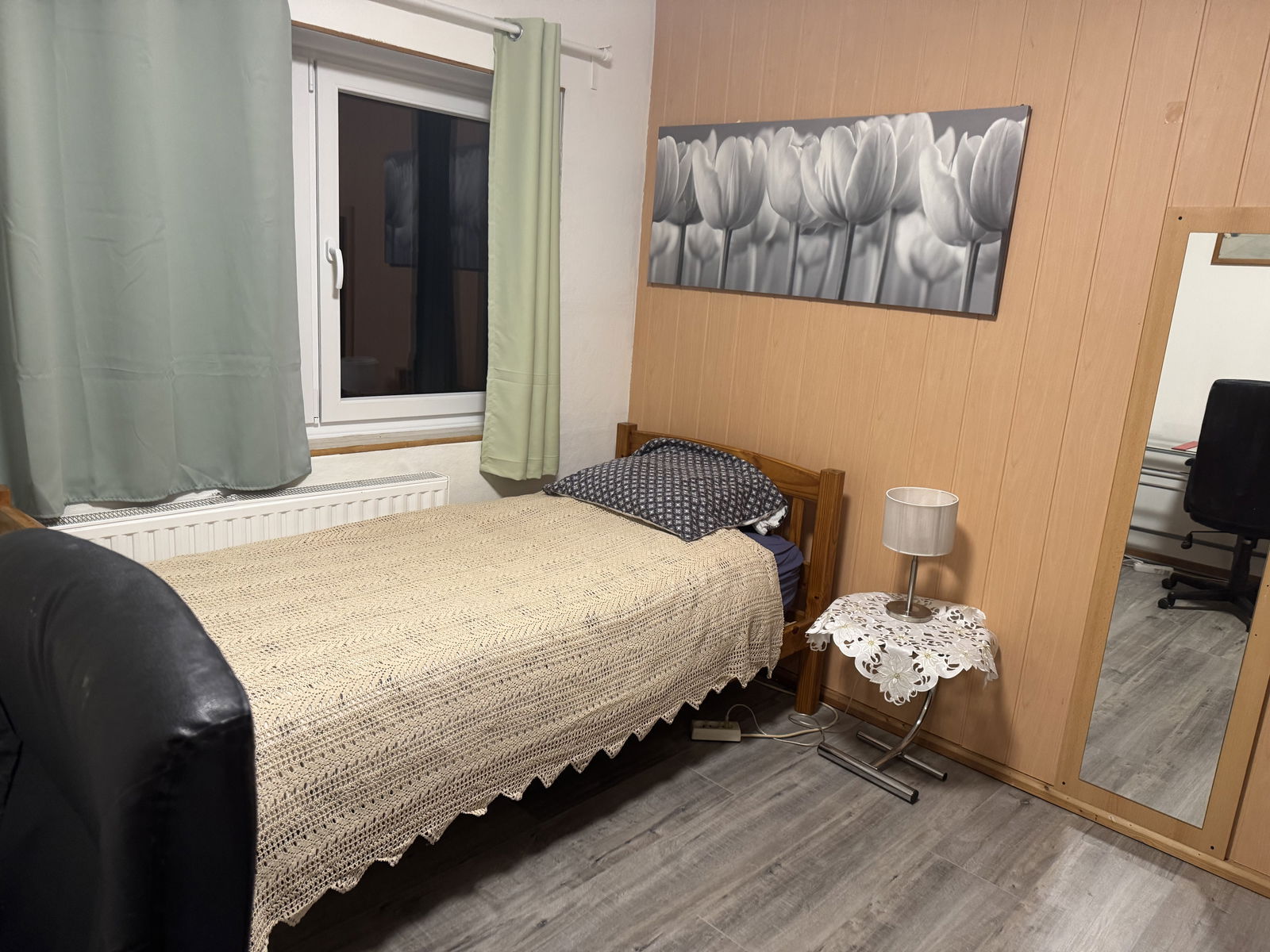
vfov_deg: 56.8
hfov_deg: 71.6
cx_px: 635
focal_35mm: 24
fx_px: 881
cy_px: 476
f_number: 1.78
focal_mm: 6.76
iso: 320
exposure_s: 1/51
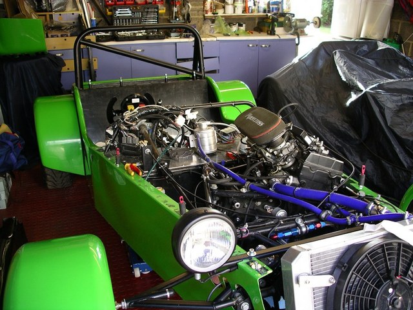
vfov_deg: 38.7
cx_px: 206
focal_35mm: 37
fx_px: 441
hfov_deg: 50.1
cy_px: 155
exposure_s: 1/37
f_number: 2.8
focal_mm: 7.8
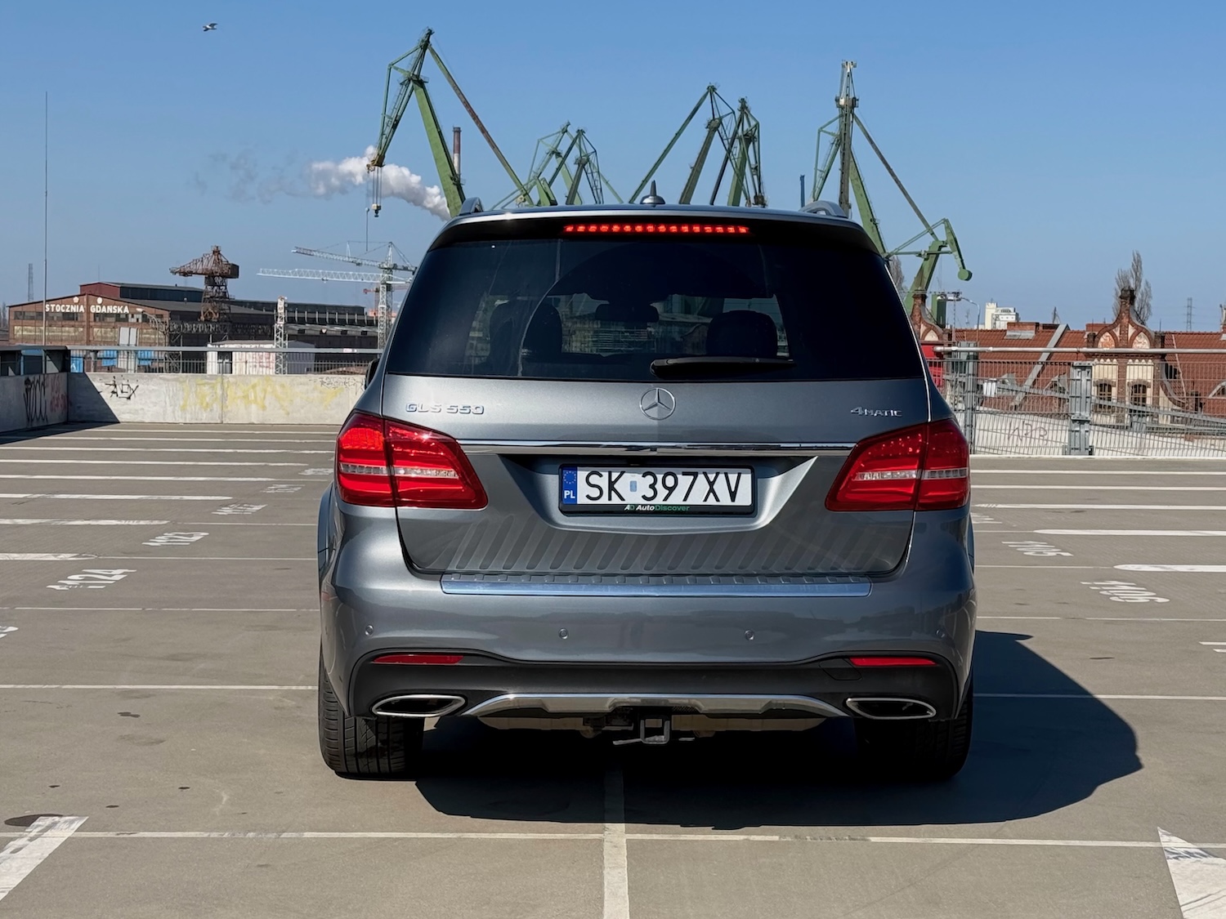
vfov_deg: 30.3
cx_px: 613
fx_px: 1700
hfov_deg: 39.7
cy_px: 460
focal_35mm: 48
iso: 100
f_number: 1.78
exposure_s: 1/5208
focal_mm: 6.76
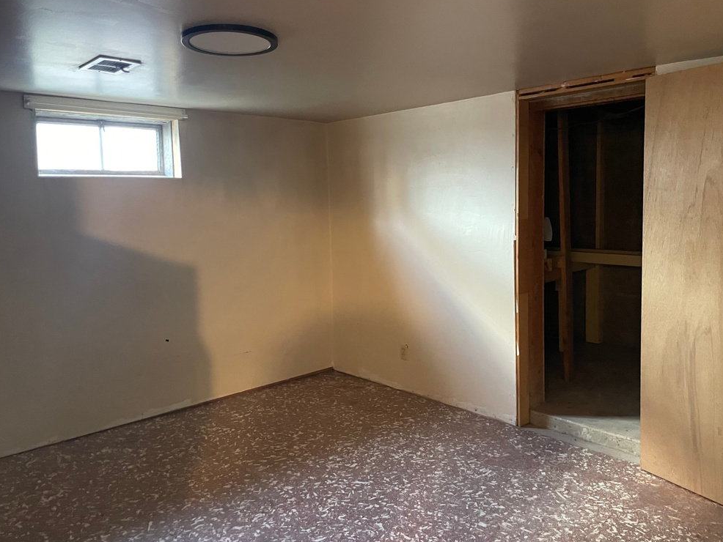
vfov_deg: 51.4
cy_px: 272
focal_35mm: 27
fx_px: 564
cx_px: 369
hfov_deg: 65.3
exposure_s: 1/30
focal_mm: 4.2
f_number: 1.6
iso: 500
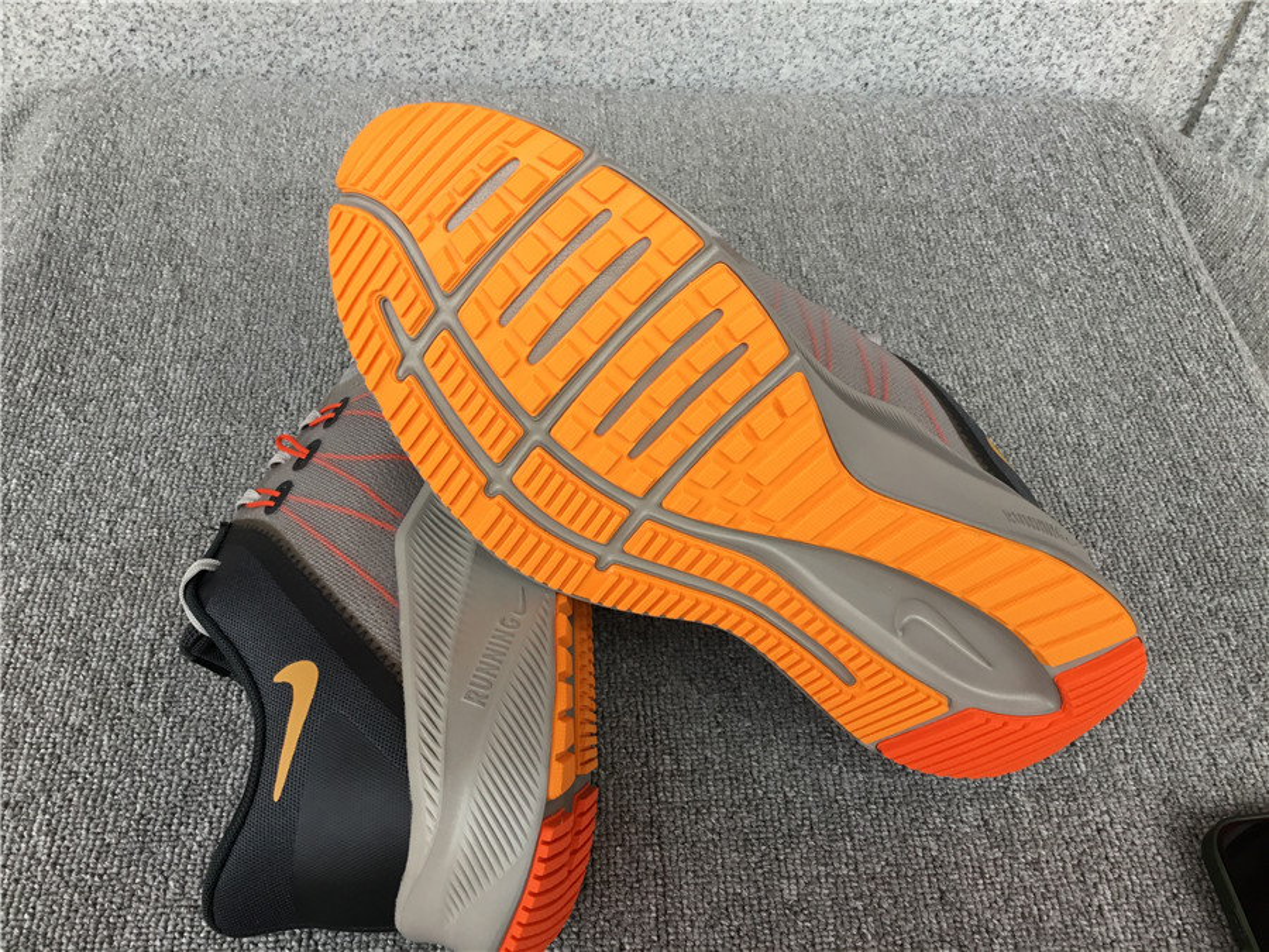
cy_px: 476
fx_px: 1136
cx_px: 634
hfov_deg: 58.4
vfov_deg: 45.4
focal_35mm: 31
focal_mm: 3.3
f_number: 2.4
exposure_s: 1/50
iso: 25
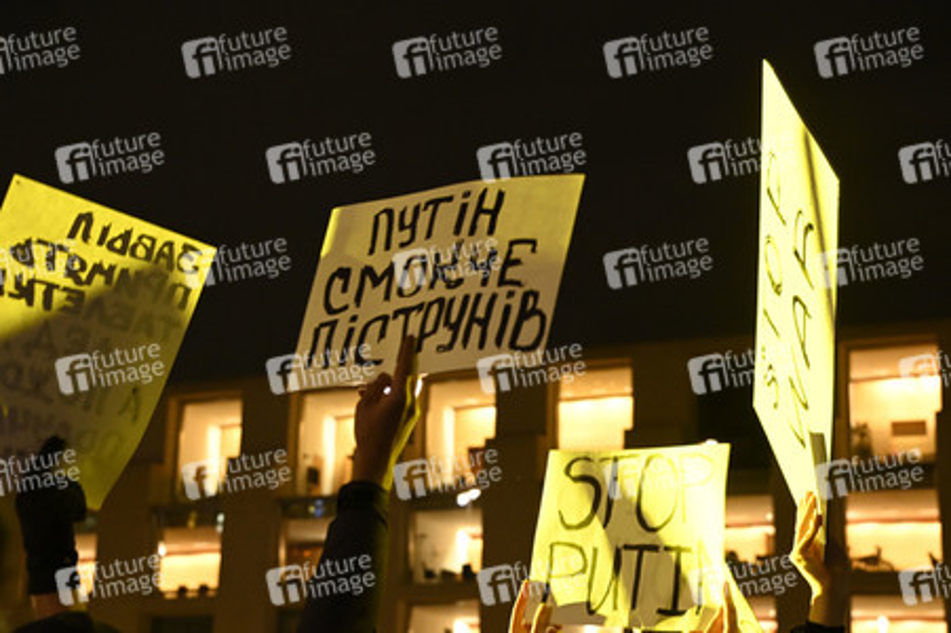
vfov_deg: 18.9
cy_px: 316
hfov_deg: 28.1
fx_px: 1901
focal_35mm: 72
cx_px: 476
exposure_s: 1/30
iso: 8000
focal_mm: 72
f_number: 5.6
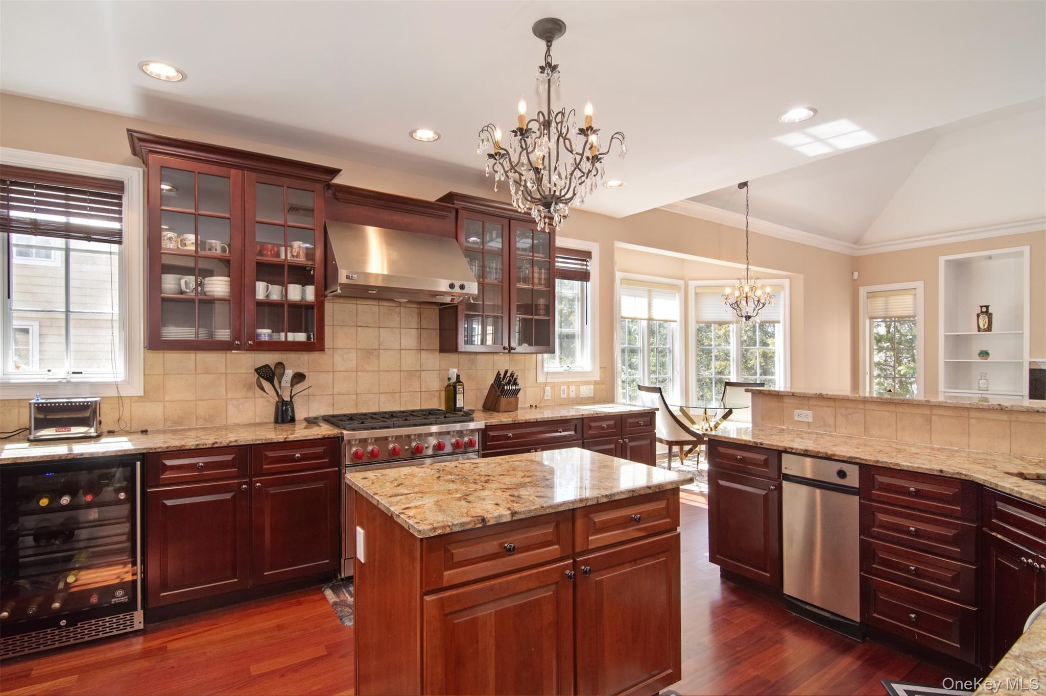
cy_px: 348
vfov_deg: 72.0
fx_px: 479
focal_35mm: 16
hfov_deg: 95.0
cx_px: 523
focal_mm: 11
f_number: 8
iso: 640
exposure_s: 1/100
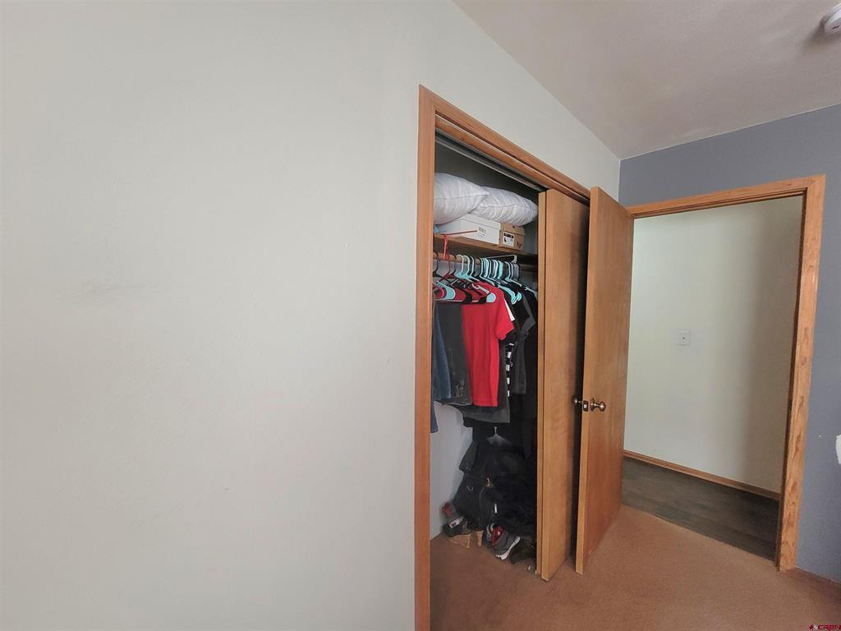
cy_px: 316
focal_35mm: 13
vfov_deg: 89.9
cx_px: 420
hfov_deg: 106.2
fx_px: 316
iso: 400
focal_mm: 2.2
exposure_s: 1/60.2
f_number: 2.2
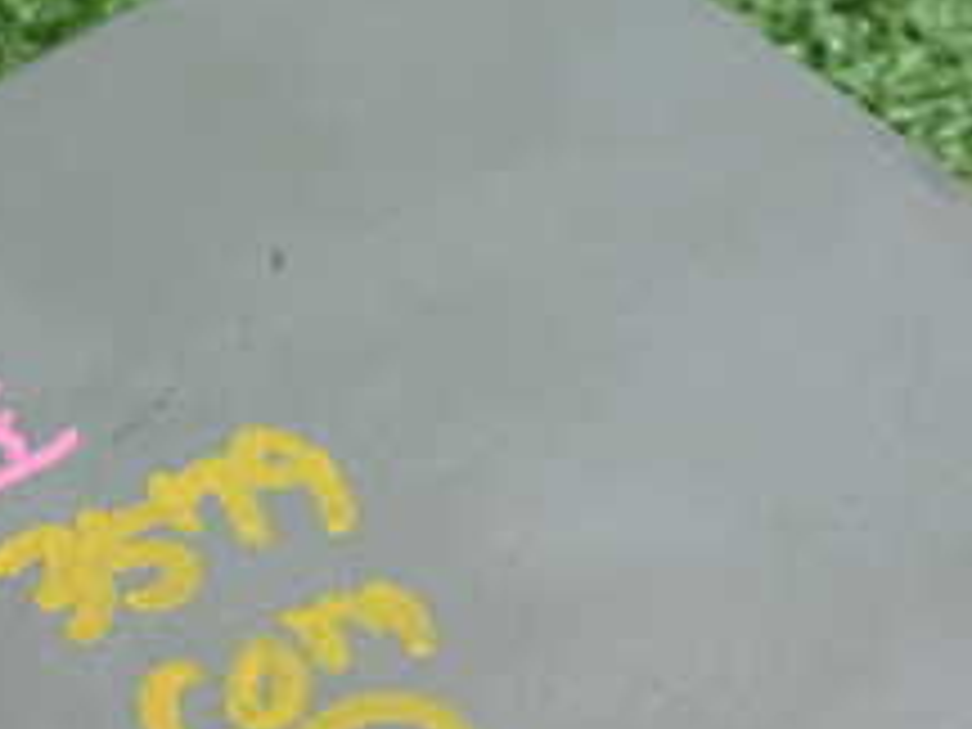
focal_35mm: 114
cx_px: 454
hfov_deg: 17.3
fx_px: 3201
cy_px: 644
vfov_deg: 12.9
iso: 200
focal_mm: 7.31
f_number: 2.8
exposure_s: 1/50
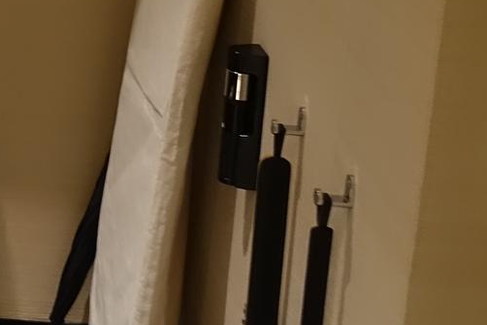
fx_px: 1164
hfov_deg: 21.6
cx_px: -127
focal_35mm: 86
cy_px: -143
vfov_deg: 14.9
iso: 800
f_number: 1.8
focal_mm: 8.8
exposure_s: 1/25
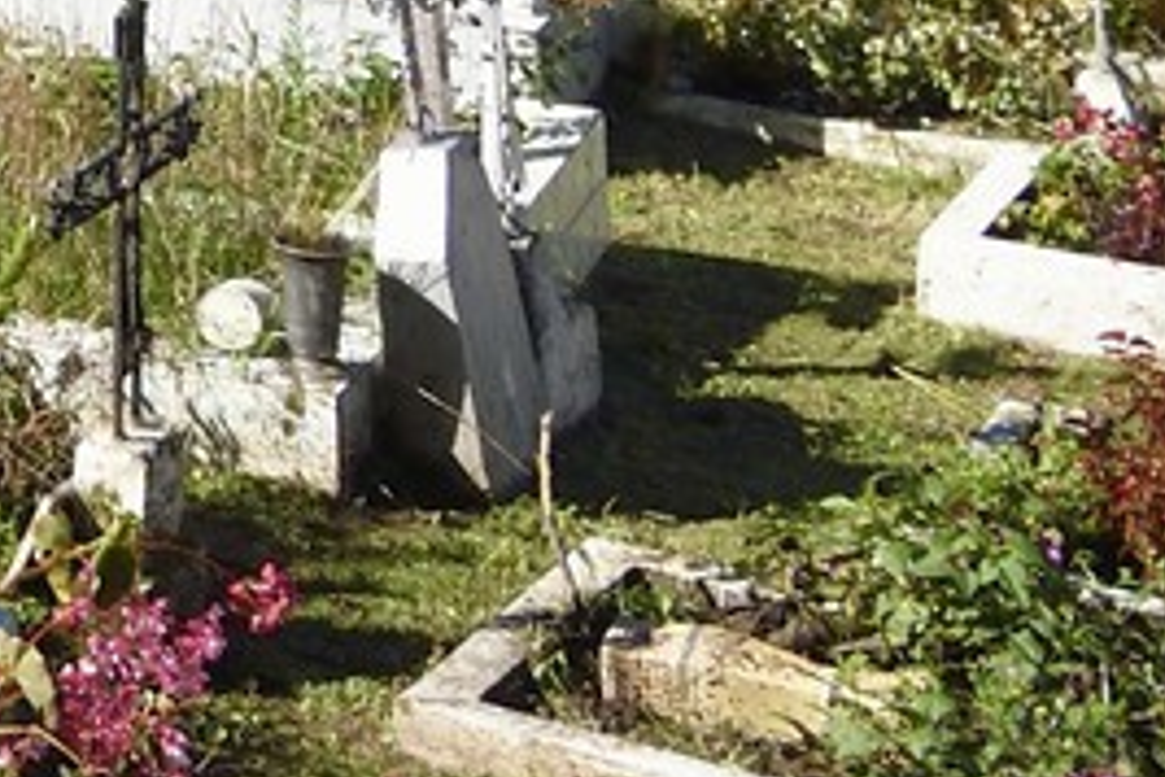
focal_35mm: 144
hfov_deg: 10.5
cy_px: -1491
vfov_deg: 8.2
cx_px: -2225
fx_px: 4660
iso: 200
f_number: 10
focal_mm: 24
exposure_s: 1/250
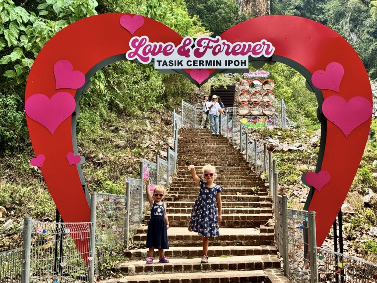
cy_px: 142
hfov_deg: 39.7
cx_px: 188
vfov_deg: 30.3
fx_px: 523
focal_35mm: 48
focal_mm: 6.76
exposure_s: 1/1043
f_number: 1.78
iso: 64
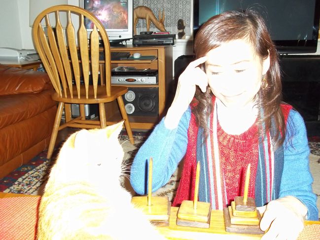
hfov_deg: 51.3
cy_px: 120
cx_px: 160
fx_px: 333
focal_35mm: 36
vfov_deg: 39.7
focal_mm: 6.5
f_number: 3.1
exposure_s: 1/30
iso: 400
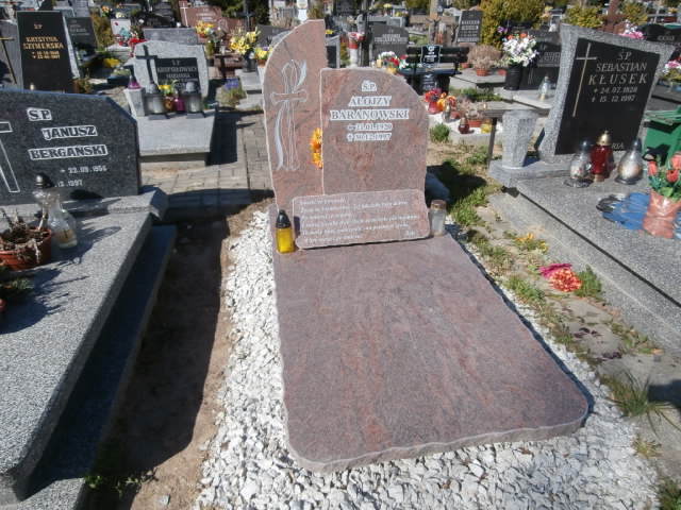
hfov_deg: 71.6
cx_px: 340
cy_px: 255
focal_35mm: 24
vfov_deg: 56.8
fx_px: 472
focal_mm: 4.2
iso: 100
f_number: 3
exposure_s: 1/1250
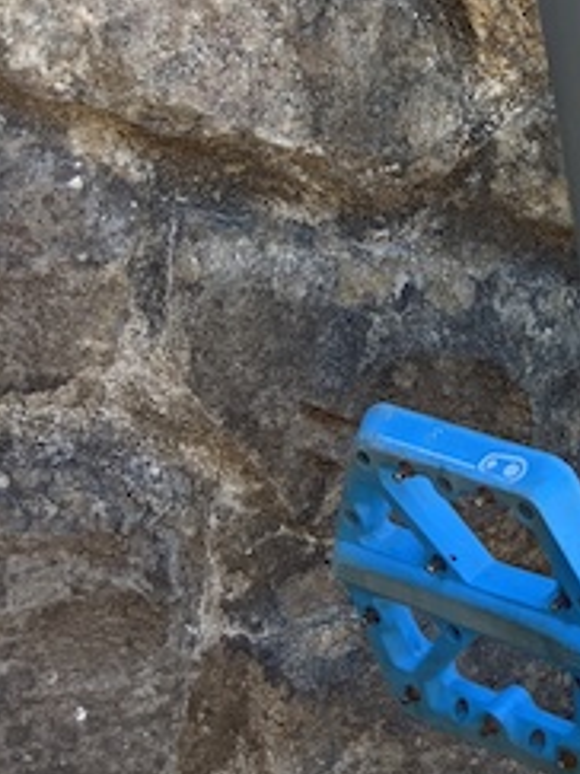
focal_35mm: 89
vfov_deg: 21.5
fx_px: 1990
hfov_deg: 15.1
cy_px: 76
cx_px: 927
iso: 60
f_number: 1.8
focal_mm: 4.44
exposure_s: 1/264
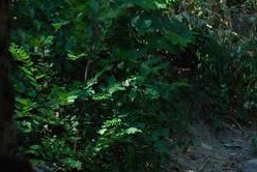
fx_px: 4091
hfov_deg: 3.6
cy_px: 15
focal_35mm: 572
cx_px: 316
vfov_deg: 2.4
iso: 250
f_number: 5.6
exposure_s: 1/125
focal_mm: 135
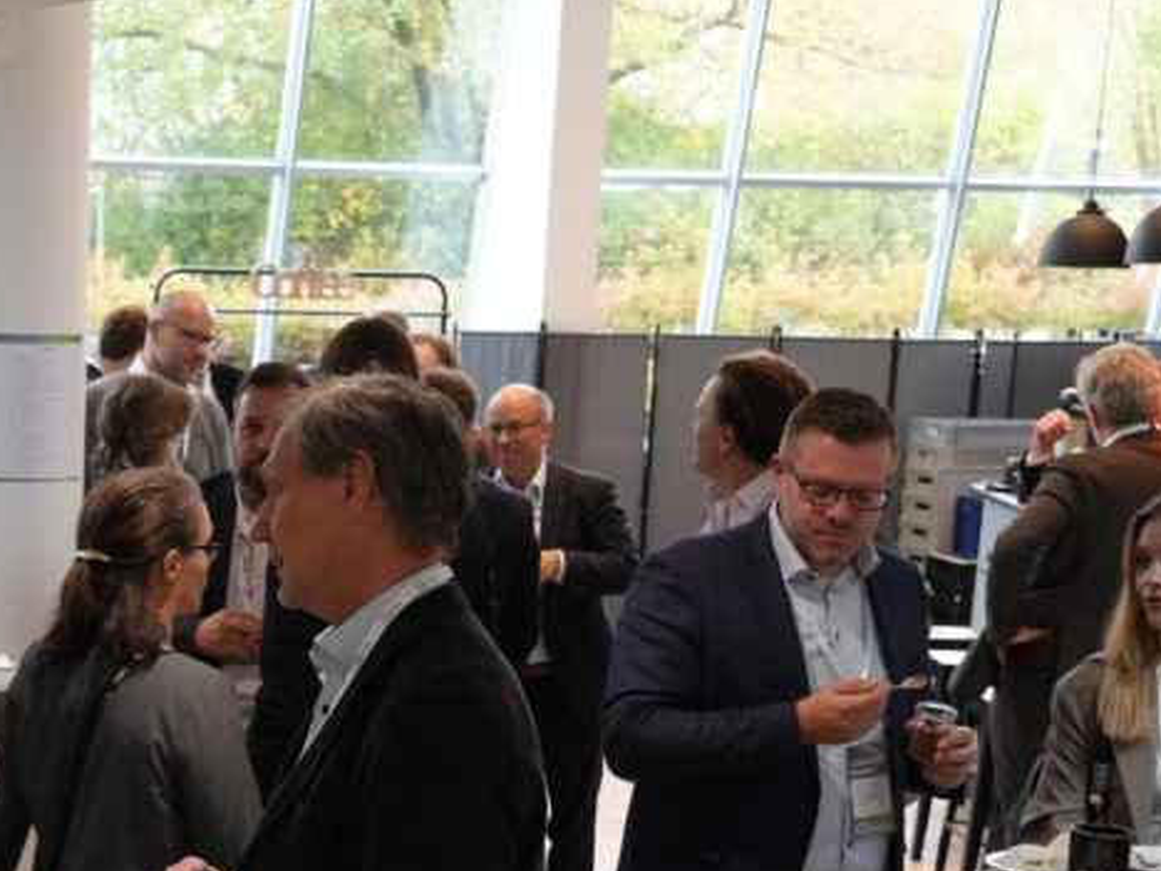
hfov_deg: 25.2
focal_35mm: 74
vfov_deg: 19.4
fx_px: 2482
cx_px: 45
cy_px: 864
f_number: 4
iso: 4000
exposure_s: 1/160
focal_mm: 30
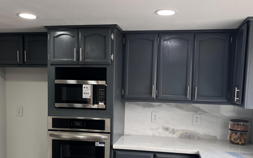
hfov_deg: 56.7
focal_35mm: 34
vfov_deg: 36.7
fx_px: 234
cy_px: 111
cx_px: 125
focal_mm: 5.1
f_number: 1.6
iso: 64
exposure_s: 1/120
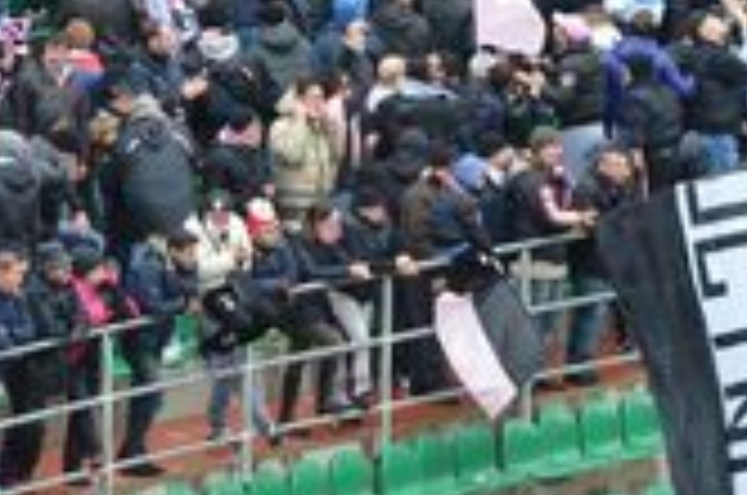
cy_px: -205
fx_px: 14388
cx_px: 477
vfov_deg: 2.0
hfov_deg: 3.0
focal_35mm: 695
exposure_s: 1/250
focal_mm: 135
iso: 400
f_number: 4.2
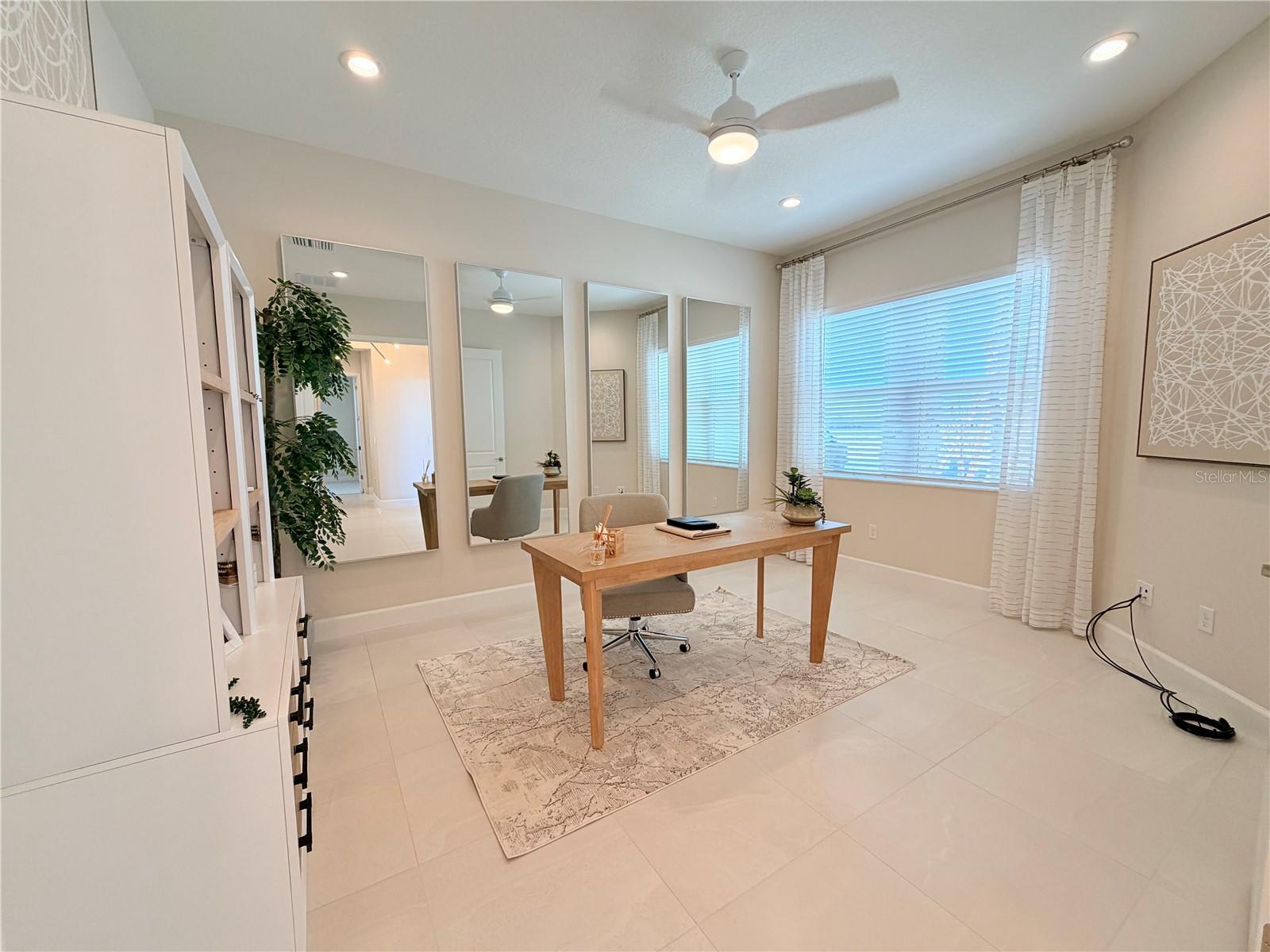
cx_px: 635
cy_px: 476
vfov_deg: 85.7
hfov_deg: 102.1
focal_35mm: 14
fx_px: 514
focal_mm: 2.22
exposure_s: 1/120
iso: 100
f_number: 2.2
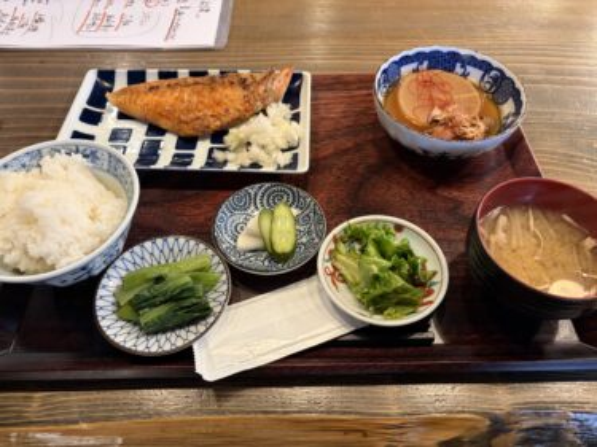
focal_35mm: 26
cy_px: 224
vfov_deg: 53.0
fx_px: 448
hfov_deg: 67.3
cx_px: 298
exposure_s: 1/50
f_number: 1.6
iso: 250
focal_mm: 5.96
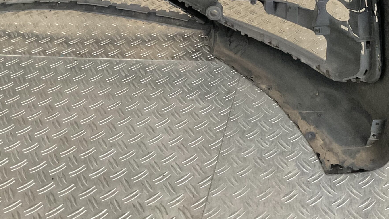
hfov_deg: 44.3
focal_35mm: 46
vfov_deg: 25.1
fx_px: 474
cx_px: 240
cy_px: 19
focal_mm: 3
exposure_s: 1/60
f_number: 1.8
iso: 160
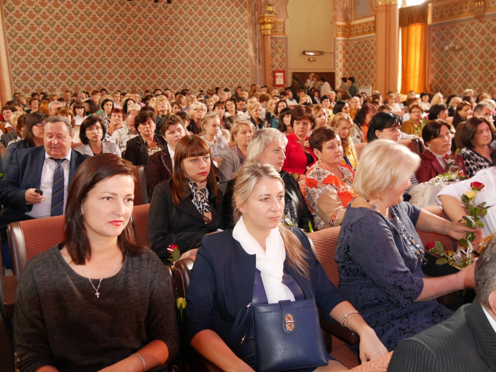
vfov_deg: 41.8
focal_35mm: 34
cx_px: 248
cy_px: 186
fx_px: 487
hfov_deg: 54.0
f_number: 3.7
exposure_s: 1/8
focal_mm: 17
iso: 800
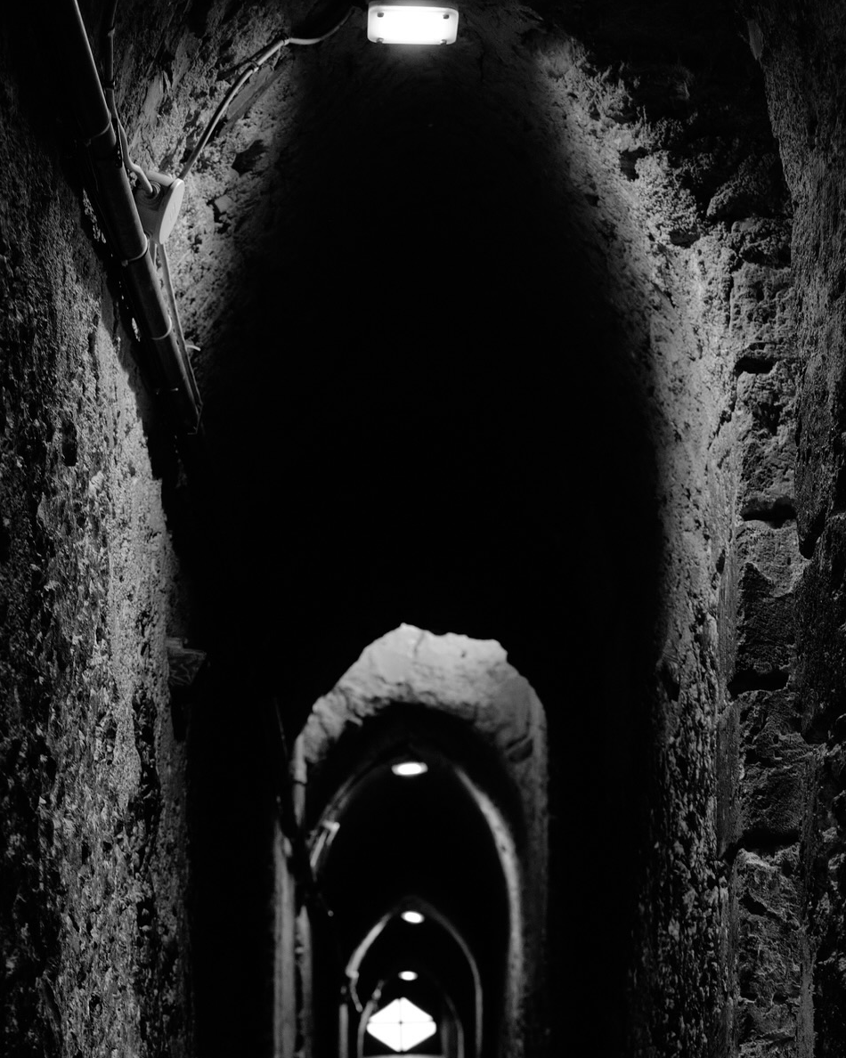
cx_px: 377
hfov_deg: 16.9
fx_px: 2849
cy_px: 979
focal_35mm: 91
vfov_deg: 20.6
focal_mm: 33
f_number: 4
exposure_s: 1/60
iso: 1600
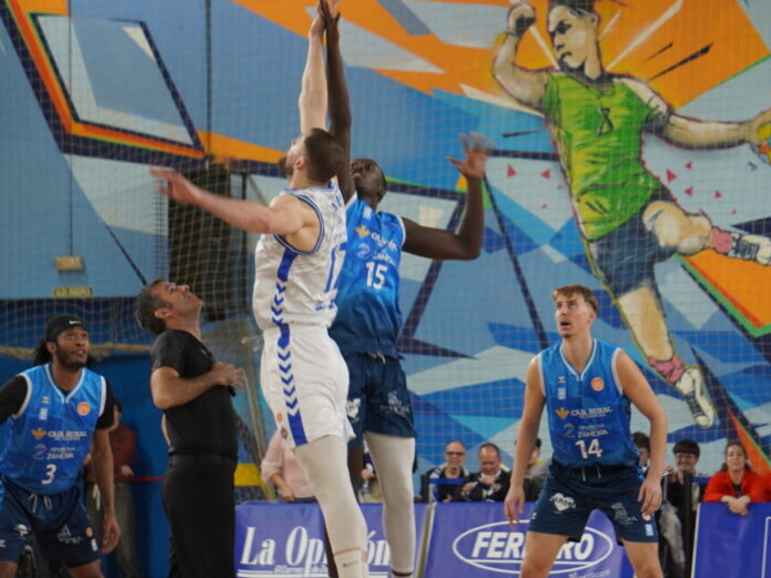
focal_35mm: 202
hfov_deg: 9.8
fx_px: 4492
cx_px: 443
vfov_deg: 7.4
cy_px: 226
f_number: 5.6
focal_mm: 95
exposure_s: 1/160
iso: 640
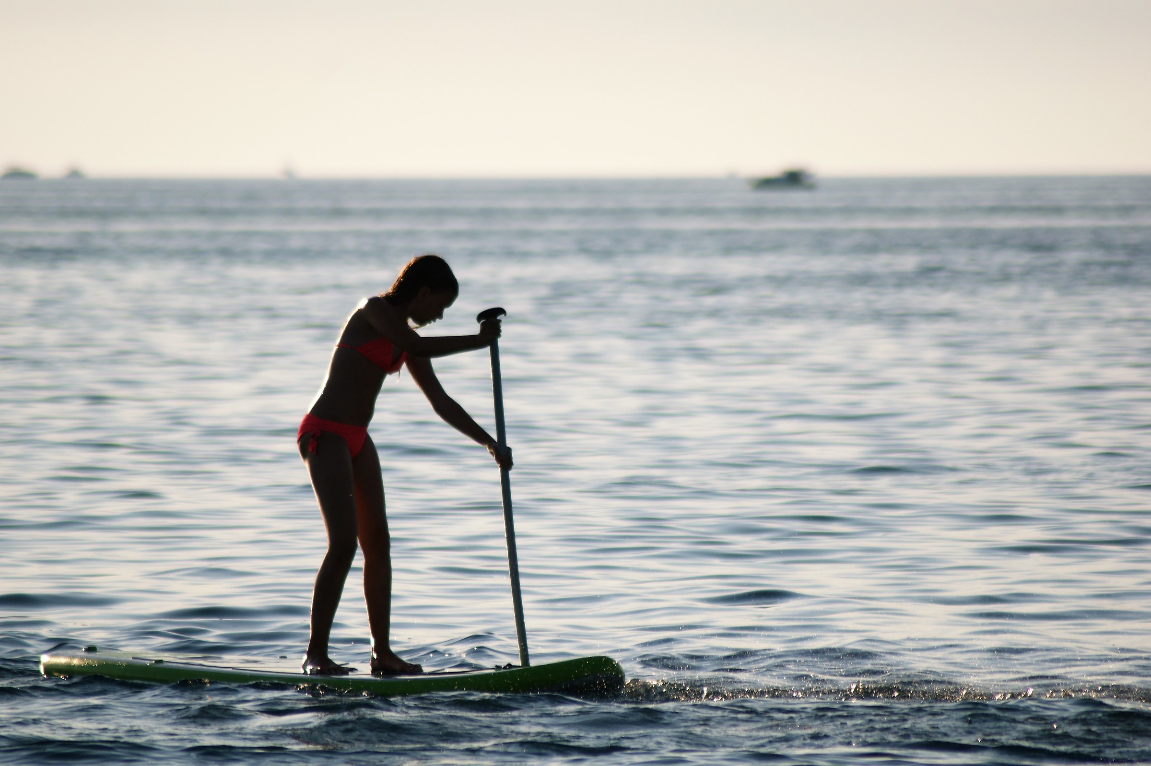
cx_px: 576
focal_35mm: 450
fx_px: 14378
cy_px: 383
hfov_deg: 4.6
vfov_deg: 3.1
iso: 100
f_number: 5.6
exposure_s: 1/1250
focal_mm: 300
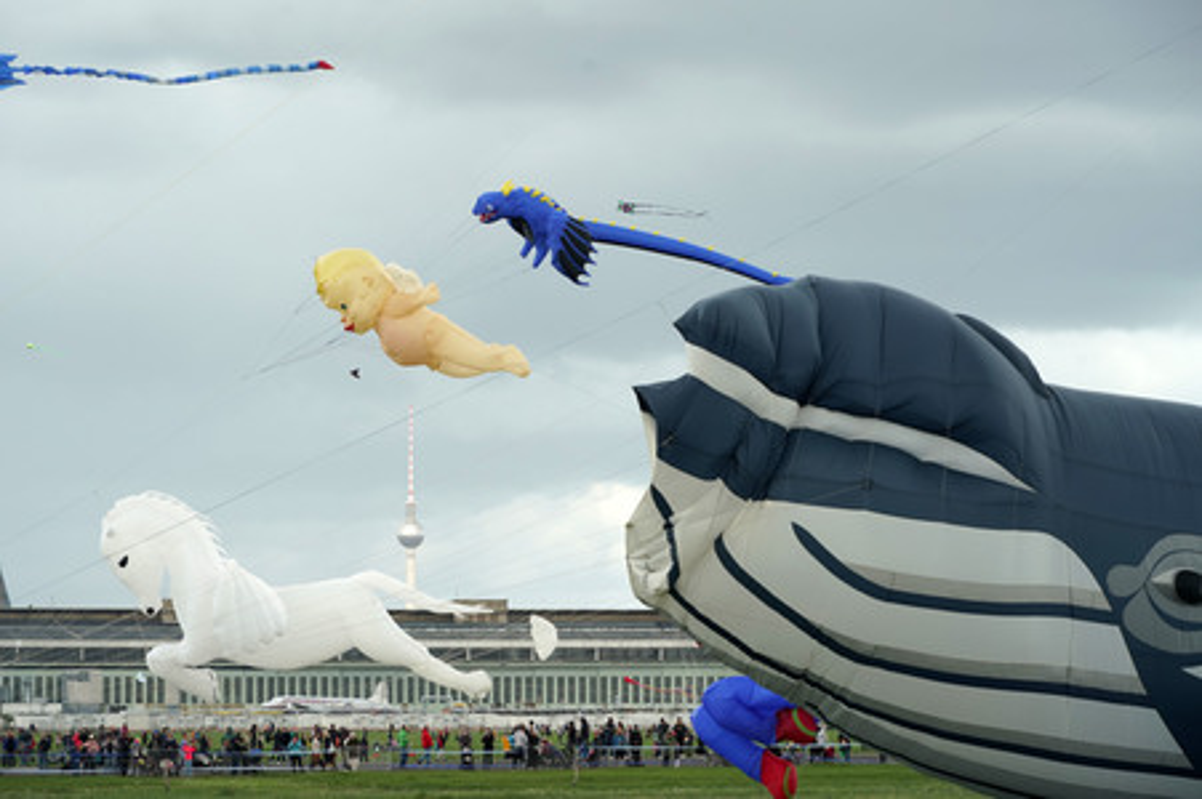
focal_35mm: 134
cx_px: 601
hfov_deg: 15.3
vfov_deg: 10.2
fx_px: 4471
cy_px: 400
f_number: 8
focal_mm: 134
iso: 640
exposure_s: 1/250
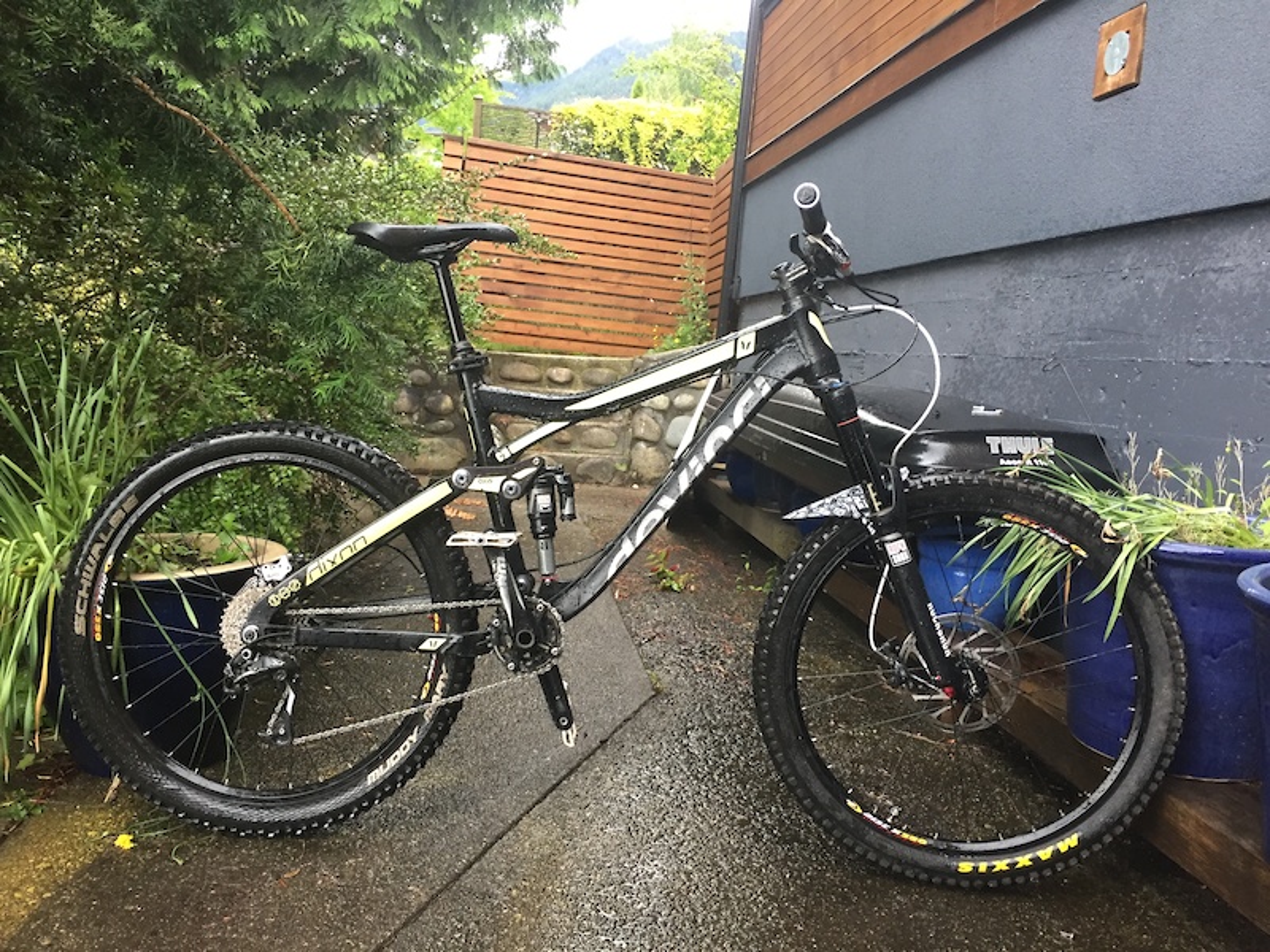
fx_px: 1064
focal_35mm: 29
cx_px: 635
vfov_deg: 48.2
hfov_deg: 61.7
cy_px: 476
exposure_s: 1/30
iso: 125
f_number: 2.2
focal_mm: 4.15
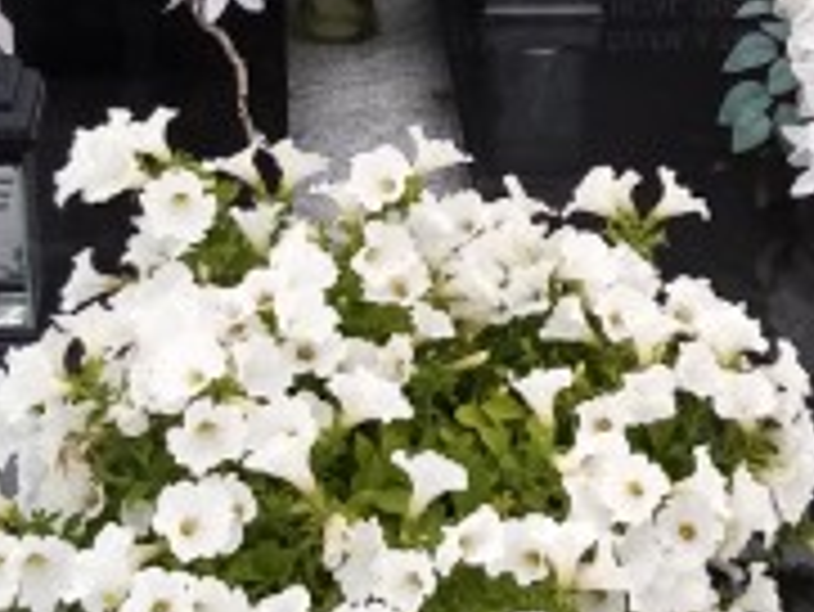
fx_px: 2165
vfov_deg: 15.9
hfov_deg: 21.0
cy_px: 63
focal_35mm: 92
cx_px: 679
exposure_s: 1/891
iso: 105
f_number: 1.8
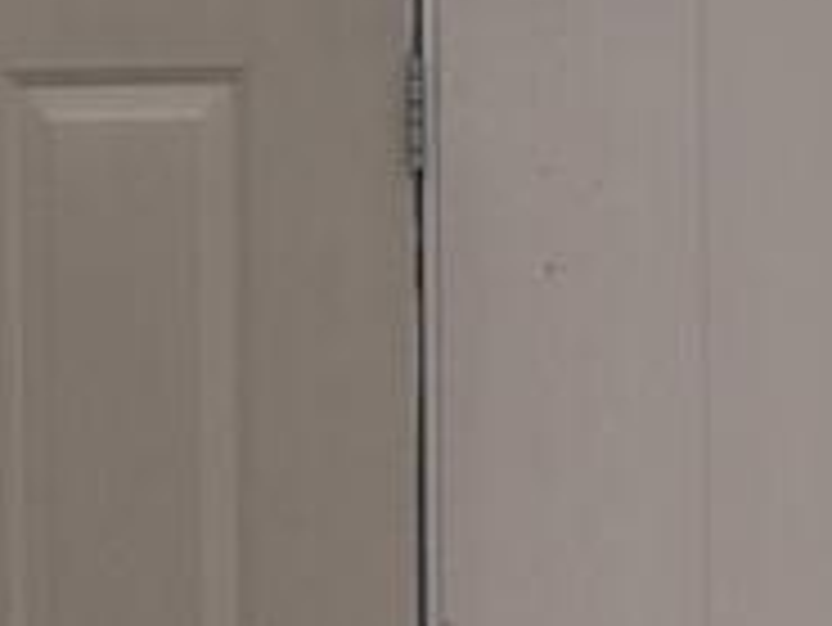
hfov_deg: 4.4
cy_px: 522
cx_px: -720
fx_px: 10611
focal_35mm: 441
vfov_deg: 3.4
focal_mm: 35
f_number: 7.1
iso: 400
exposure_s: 1/200
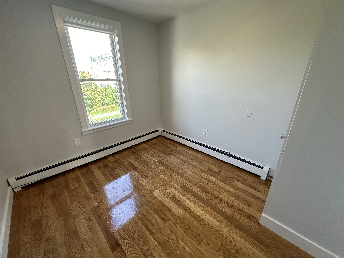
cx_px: 172
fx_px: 139
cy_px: 129
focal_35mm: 14
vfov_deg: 85.7
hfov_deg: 102.1
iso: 125
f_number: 2.2
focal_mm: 2.22
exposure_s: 1/120
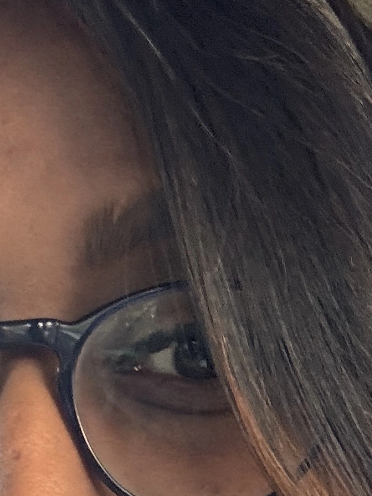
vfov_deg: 15.6
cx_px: 104
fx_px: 1663
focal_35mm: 116
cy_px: 757
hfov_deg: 12.7
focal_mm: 2.69
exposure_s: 1/60
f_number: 1.9
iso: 160
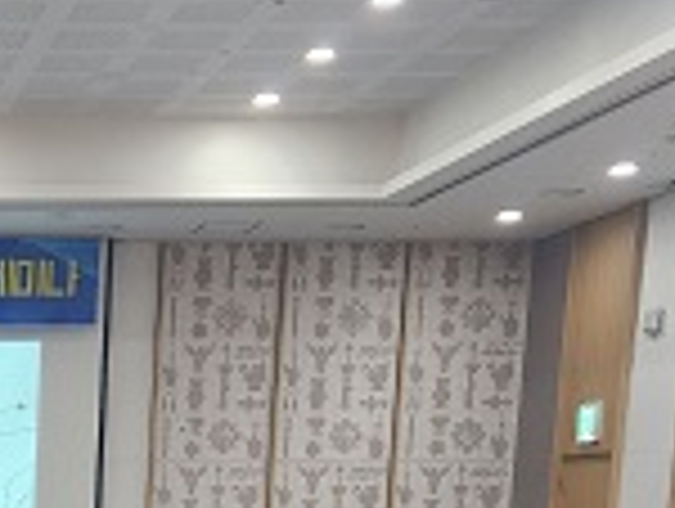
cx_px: -279
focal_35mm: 92
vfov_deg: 14.6
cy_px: 845
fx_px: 1797
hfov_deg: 19.1
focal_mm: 5.4
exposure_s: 1/120
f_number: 1.8
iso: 400
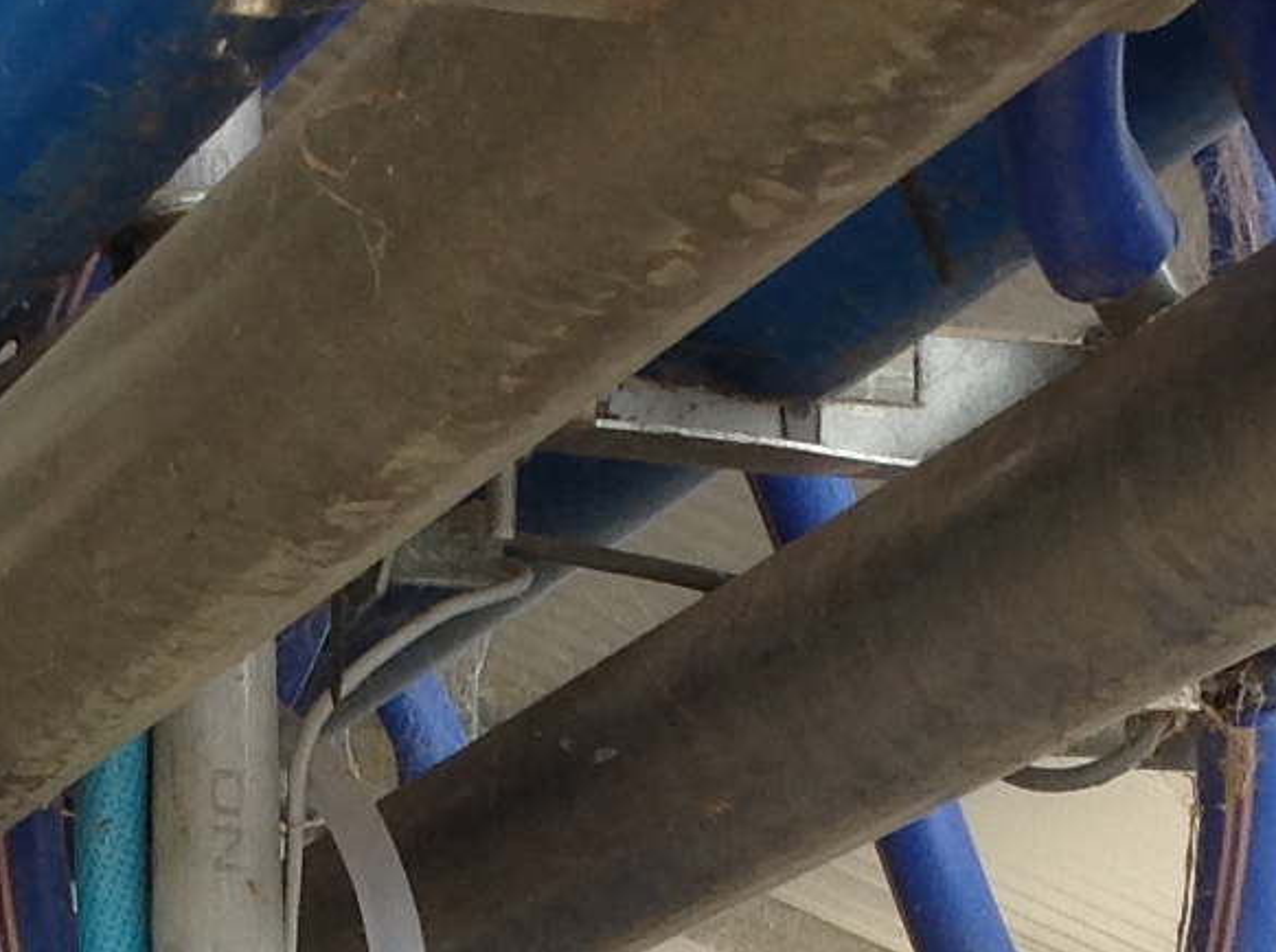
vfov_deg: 9.0
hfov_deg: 12.7
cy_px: 1867
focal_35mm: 156
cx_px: 366
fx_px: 5739
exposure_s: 1/308
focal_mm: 4.28
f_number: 2.4
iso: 50
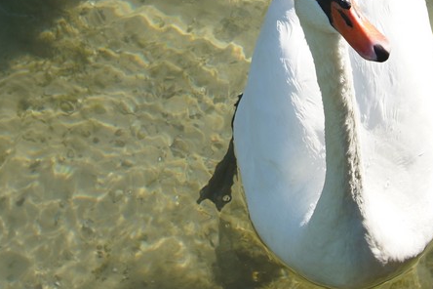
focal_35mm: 108
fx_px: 1299
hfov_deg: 18.8
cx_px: 97
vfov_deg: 12.5
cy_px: 1
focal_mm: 40
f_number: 6.3
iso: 100
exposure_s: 1/200
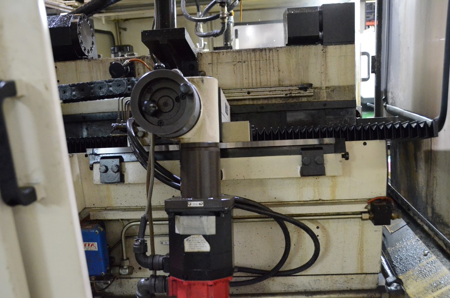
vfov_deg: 39.8
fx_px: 412
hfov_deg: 57.3
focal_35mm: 33
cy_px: 149
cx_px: 225
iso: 6400
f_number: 3.8
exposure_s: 1/100
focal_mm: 22
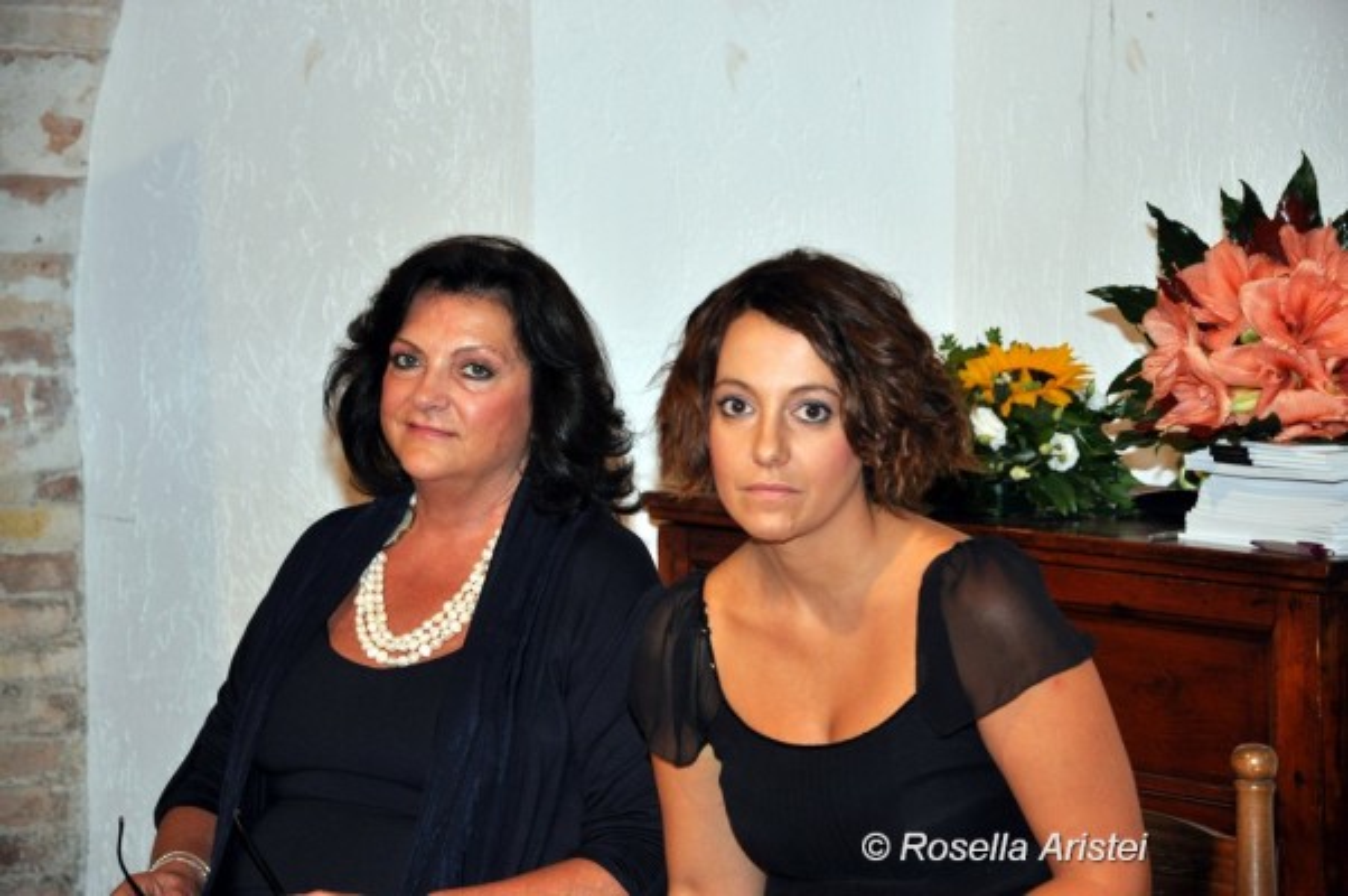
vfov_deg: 10.1
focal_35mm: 135
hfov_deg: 15.2
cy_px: 448
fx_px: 5049
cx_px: 674
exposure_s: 1/60
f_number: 5.6
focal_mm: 90
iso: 800
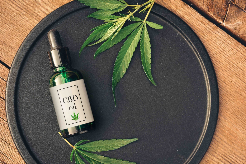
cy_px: 96
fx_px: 629
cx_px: 124
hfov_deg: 22.1
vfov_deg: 14.9
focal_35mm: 92
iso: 800
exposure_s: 1/320
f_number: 8
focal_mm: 60
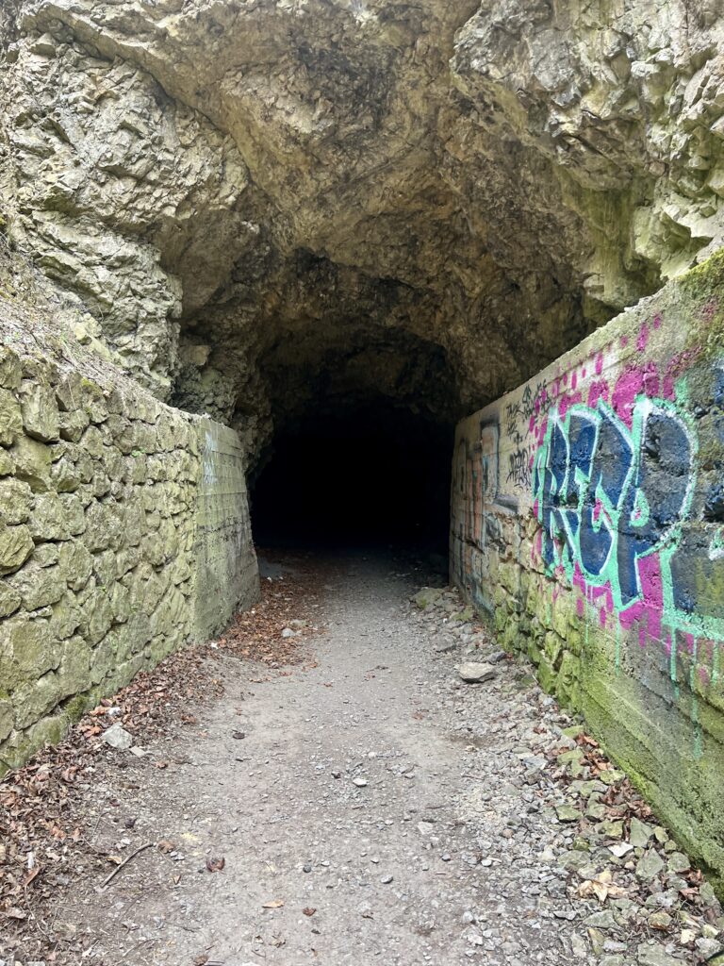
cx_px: 362
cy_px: 483
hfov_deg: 53.1
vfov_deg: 67.3
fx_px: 725
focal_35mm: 26
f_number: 1.5
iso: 125
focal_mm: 5.7
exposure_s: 1/121
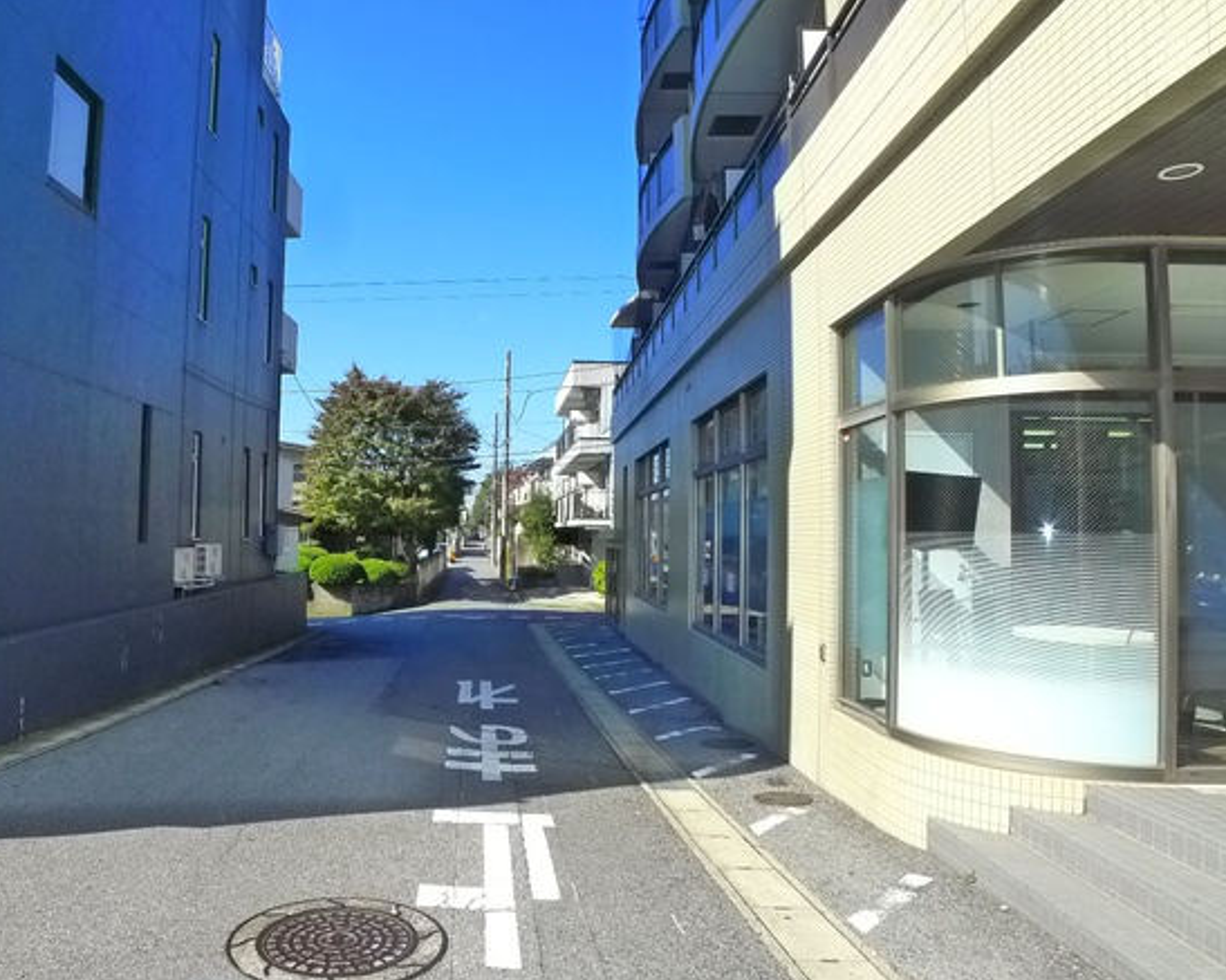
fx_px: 1088
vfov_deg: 48.5
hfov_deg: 58.1
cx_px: 468
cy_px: 497
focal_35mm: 30
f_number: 4
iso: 400
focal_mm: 5.1
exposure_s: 1/500
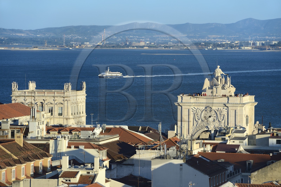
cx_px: 140
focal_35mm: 200
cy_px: 94
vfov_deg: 6.9
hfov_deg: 10.3
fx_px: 1560
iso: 200
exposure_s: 1/500
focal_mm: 200
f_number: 8
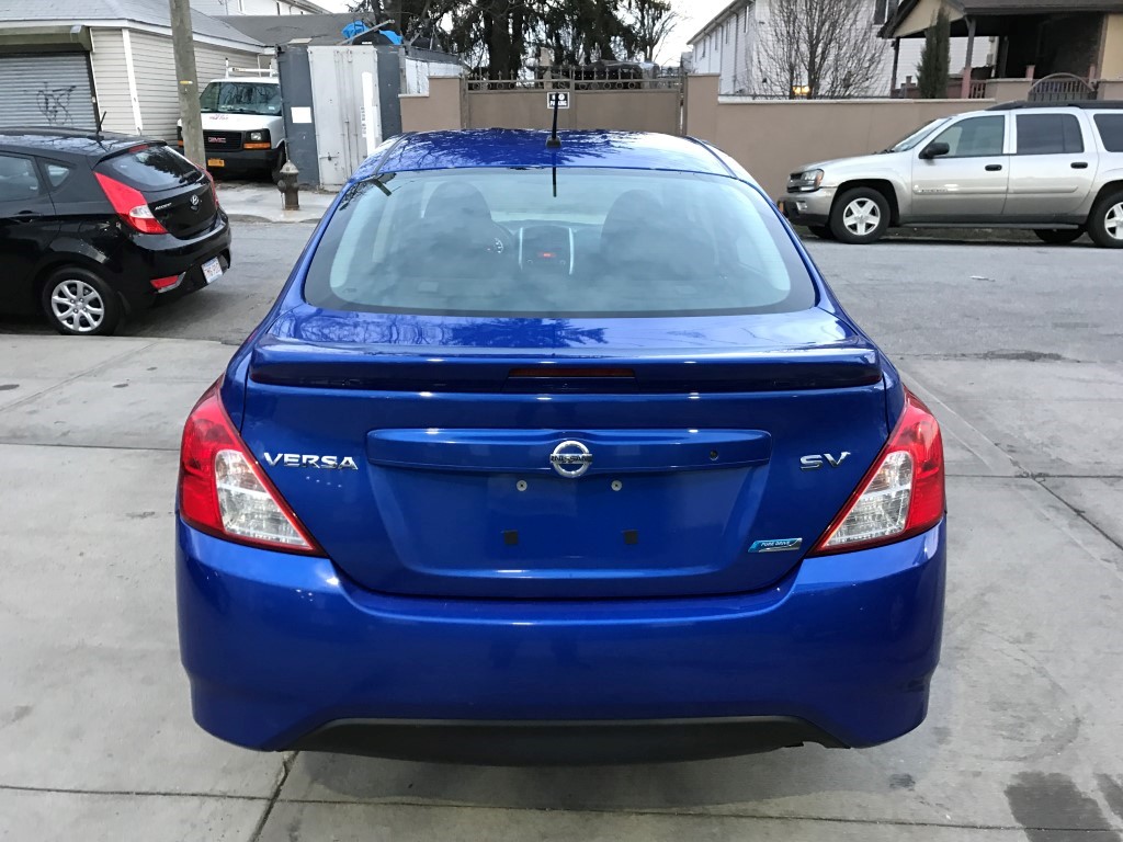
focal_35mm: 28
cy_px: 421
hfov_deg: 63.4
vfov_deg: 49.7
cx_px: 562
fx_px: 908
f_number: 1.8
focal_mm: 3.99
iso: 40
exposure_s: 1/15
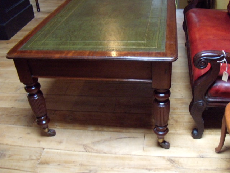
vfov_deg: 39.7
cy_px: 86
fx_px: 239
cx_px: 115
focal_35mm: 36
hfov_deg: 51.4
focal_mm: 6.4
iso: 500
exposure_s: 1/8
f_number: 3.6
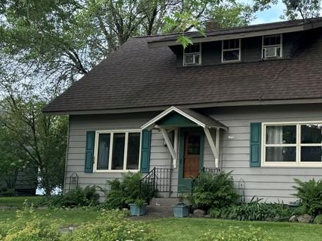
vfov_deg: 25.6
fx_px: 530
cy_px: 110
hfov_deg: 31.7
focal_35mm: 57
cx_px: 306
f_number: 1.78
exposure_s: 1/477
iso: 80
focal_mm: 6.86
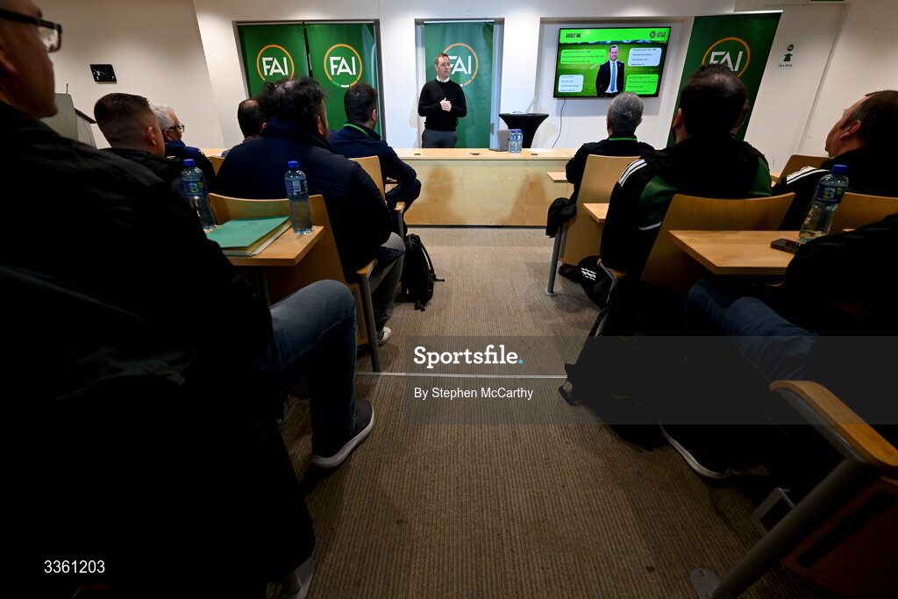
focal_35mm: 17
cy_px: 300
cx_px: 449
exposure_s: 1/160
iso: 1250
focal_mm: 17
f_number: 5
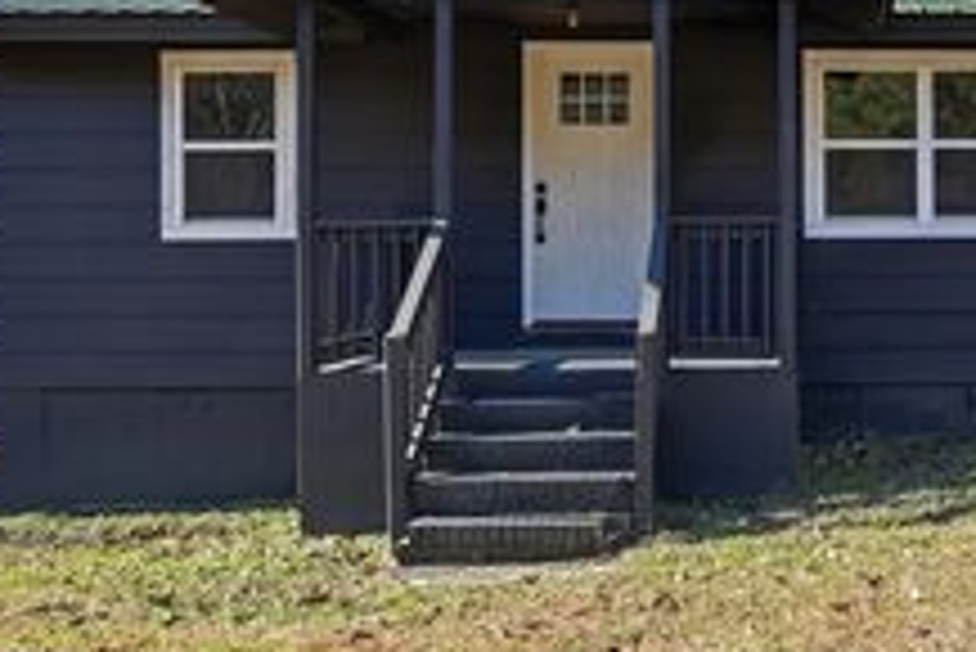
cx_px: 841
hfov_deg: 38.8
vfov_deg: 28.1
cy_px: 308
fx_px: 1301
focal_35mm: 48
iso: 400
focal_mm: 13.9
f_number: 7.1
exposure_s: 1/4000
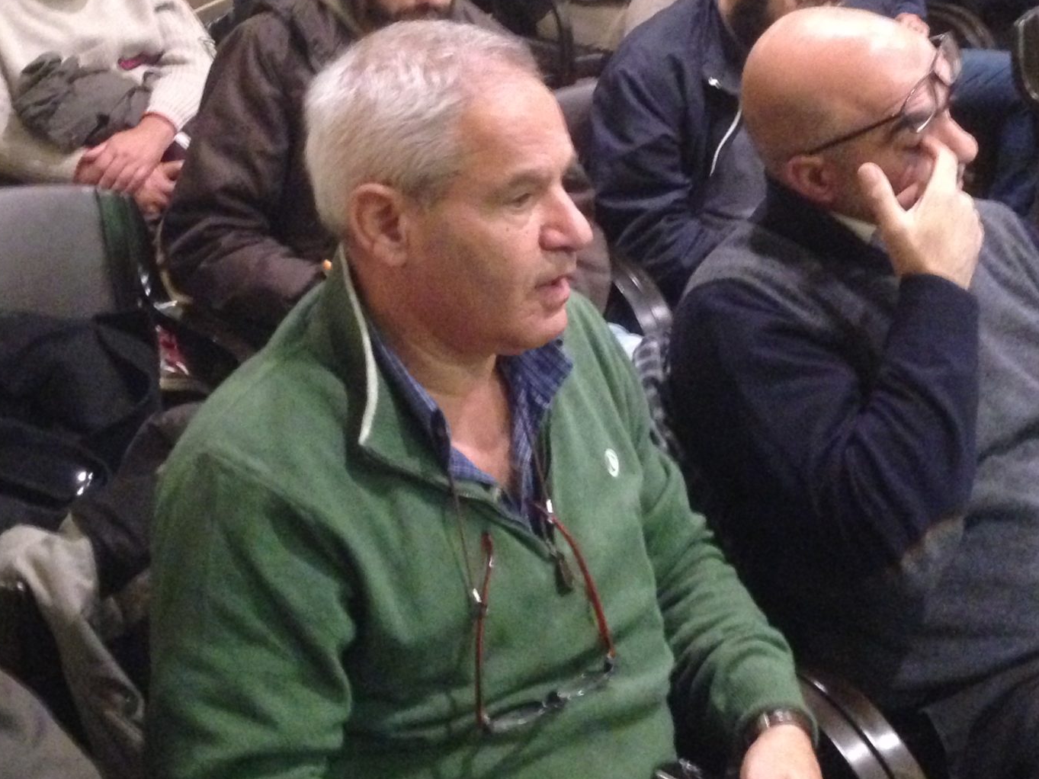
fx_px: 1861
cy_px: 148
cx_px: 454
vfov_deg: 23.3
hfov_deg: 31.2
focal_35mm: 62
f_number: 2.4
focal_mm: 4.12
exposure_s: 1/15
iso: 640
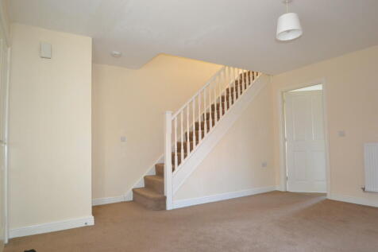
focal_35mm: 22
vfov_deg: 56.1
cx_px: 189
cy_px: 126
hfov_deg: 77.3
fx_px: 236
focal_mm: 15
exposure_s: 1/60
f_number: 4
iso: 1000
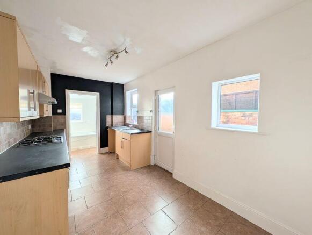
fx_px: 108
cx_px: 156
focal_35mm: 12
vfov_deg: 94.6
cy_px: 118
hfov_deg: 110.5
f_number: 1.7
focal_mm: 2.02
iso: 54
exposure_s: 1/108
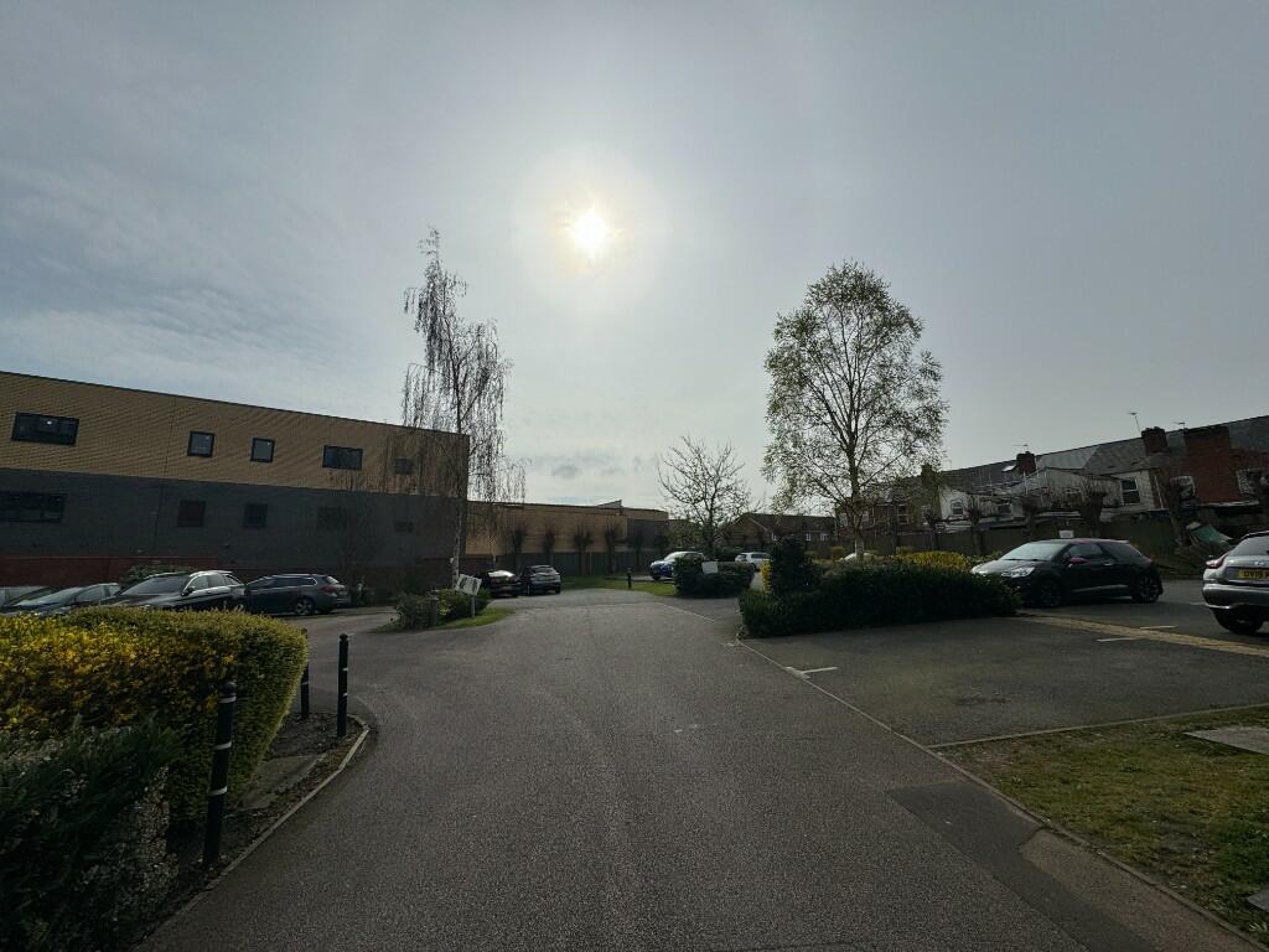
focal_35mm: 14
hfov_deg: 102.1
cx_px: 634
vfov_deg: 85.7
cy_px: 476
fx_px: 513
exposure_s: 1/7299
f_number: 2.2
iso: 40
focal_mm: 2.22
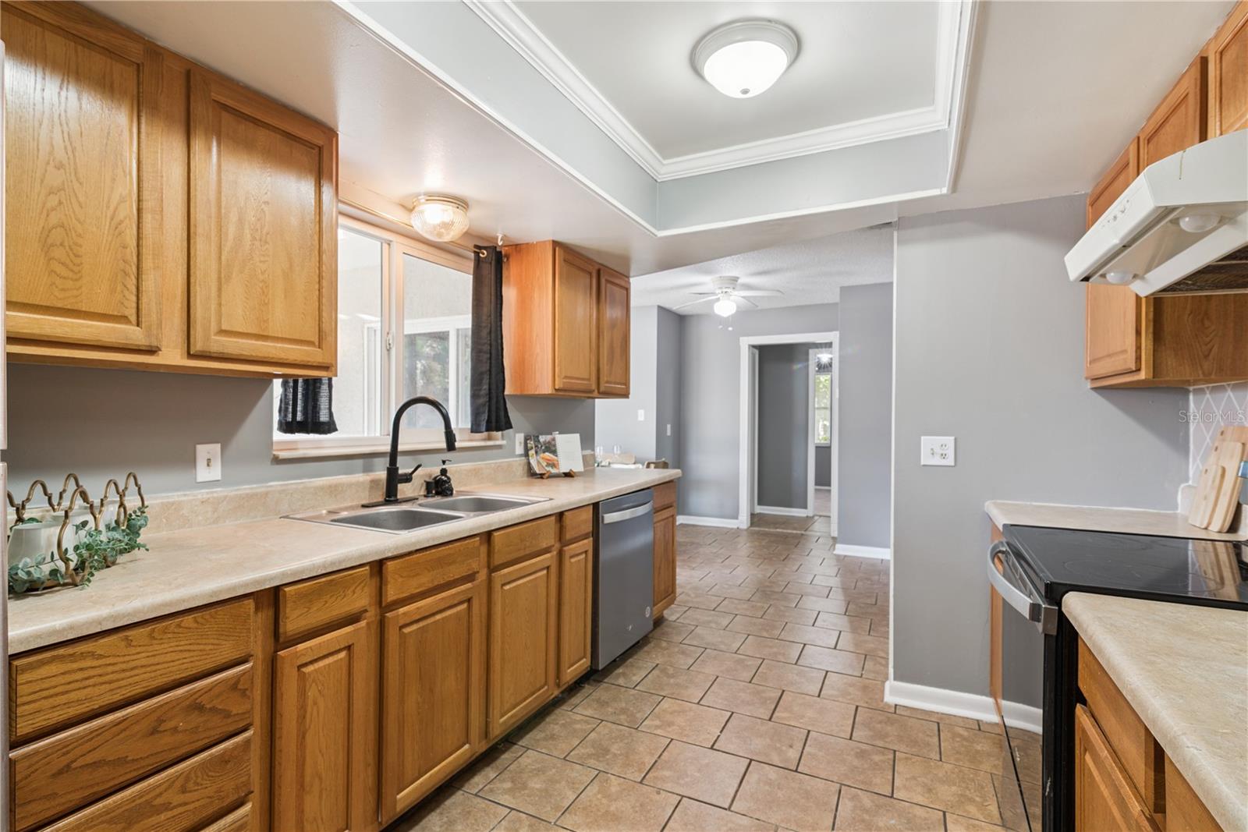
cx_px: 624
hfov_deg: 90.0
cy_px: 416
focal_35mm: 18
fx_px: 624
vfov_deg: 67.4
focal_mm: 18
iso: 250
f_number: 9
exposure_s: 1/5
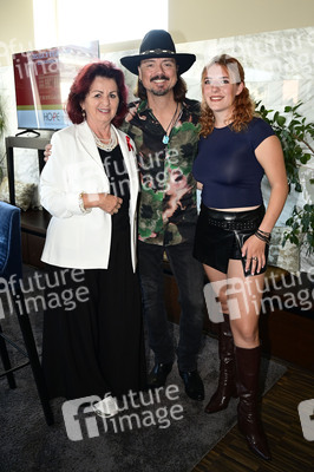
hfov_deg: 44.9
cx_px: 157
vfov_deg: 63.7
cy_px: 236
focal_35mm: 29
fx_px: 380
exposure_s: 1/200
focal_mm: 29
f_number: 4
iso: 1600
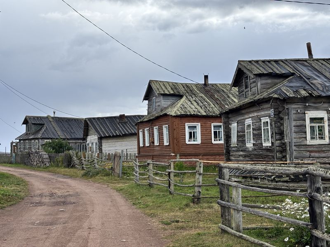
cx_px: 165
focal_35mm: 52
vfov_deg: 28.0
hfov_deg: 36.8
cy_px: 124
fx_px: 496
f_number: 1.6
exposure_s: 1/1164
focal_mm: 5.96
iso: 32
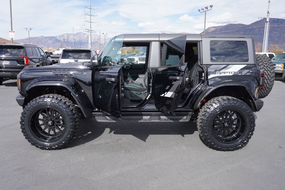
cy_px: 95
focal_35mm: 28
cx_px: 142
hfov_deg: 64.5
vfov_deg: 45.7
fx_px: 226
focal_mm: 19
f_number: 7.1
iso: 100
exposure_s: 1/200
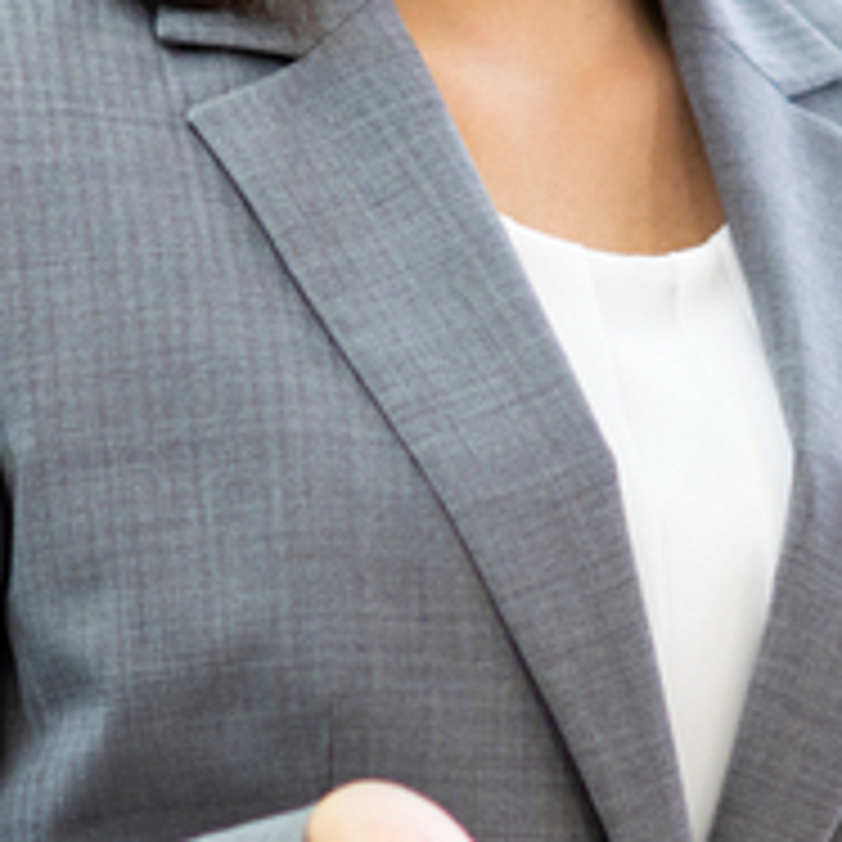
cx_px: 1166
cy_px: -63
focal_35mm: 464
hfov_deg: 3.8
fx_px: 12769
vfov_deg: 3.8
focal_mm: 85
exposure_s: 1/200
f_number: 2.5
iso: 640
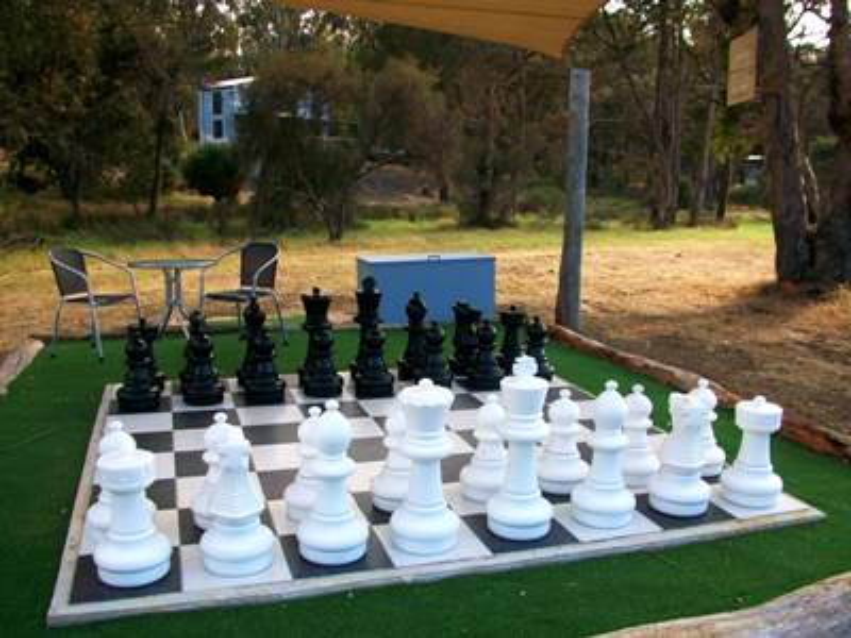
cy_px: 319
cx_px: 426
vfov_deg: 44.2
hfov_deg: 56.8
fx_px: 787
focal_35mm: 32
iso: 64
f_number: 2.8
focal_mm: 5.7
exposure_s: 1/250
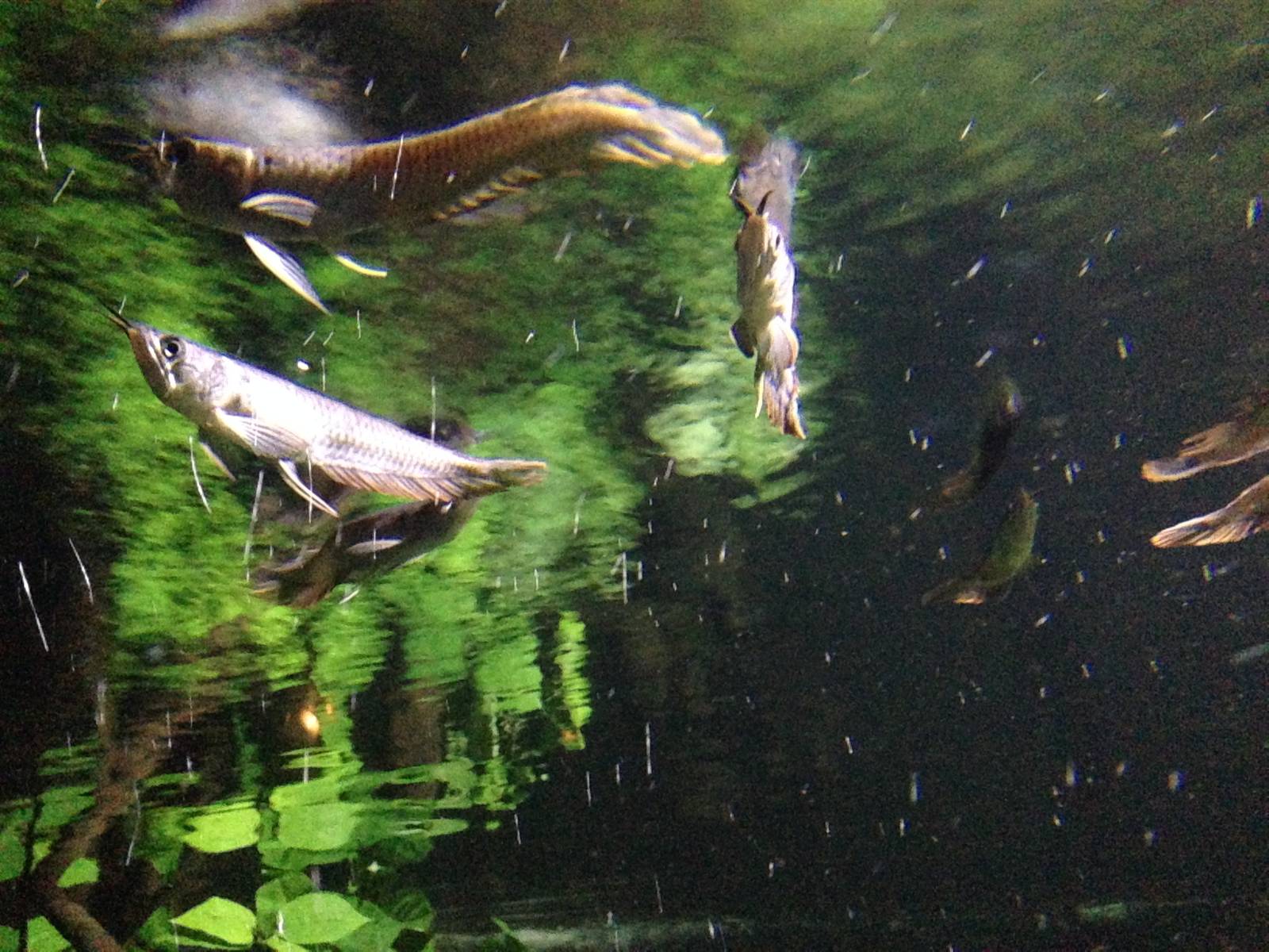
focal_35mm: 66
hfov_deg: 29.4
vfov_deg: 22.3
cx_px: 634
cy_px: 476
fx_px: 2420
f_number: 2.4
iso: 1600
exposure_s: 1/20
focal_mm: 4.12
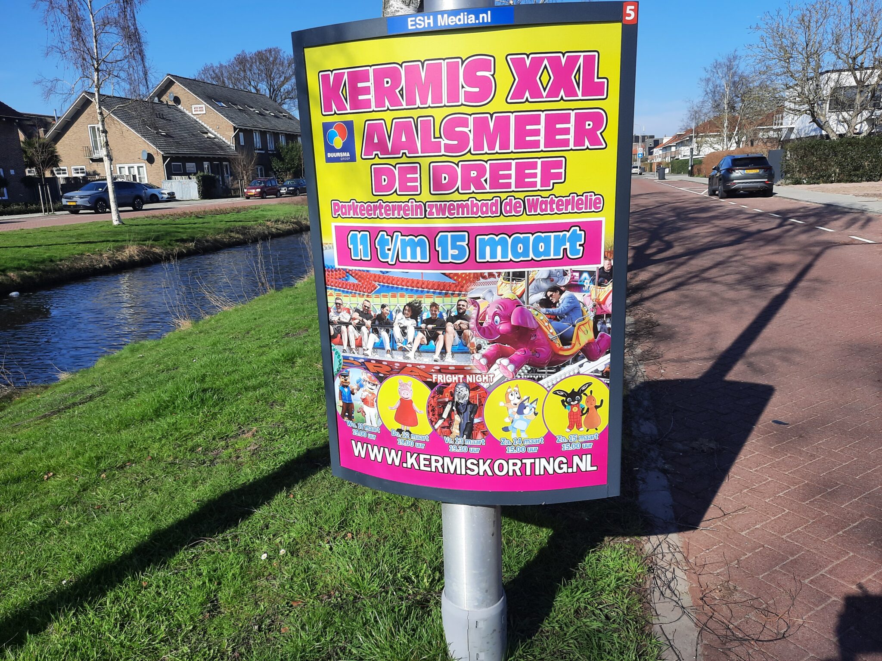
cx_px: 441
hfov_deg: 69.4
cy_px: 330
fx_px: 637
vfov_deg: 54.9
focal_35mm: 25
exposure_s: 1/1171
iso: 32
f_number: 2
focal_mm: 4.6
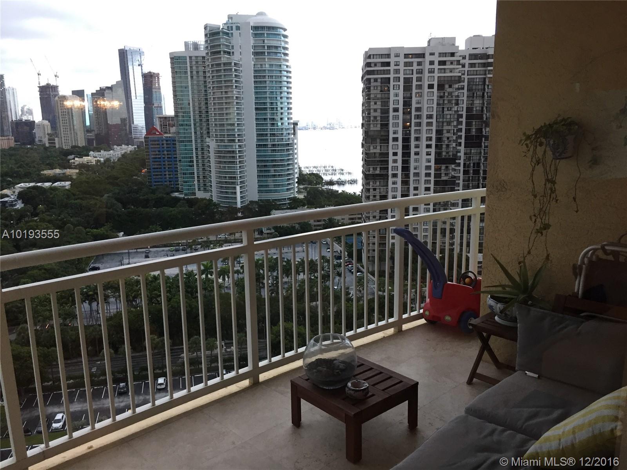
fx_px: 525
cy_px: 235
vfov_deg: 48.2
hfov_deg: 61.7
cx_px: 314
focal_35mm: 29
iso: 50
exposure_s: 1/30
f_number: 2.2
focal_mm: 4.15
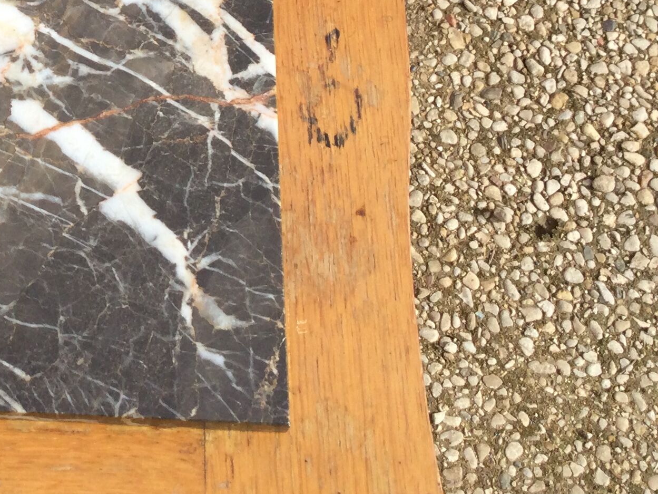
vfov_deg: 17.7
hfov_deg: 23.2
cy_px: -24
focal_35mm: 81
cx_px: 4
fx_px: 1540
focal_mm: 3.3
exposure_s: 1/831
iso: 25
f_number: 2.4
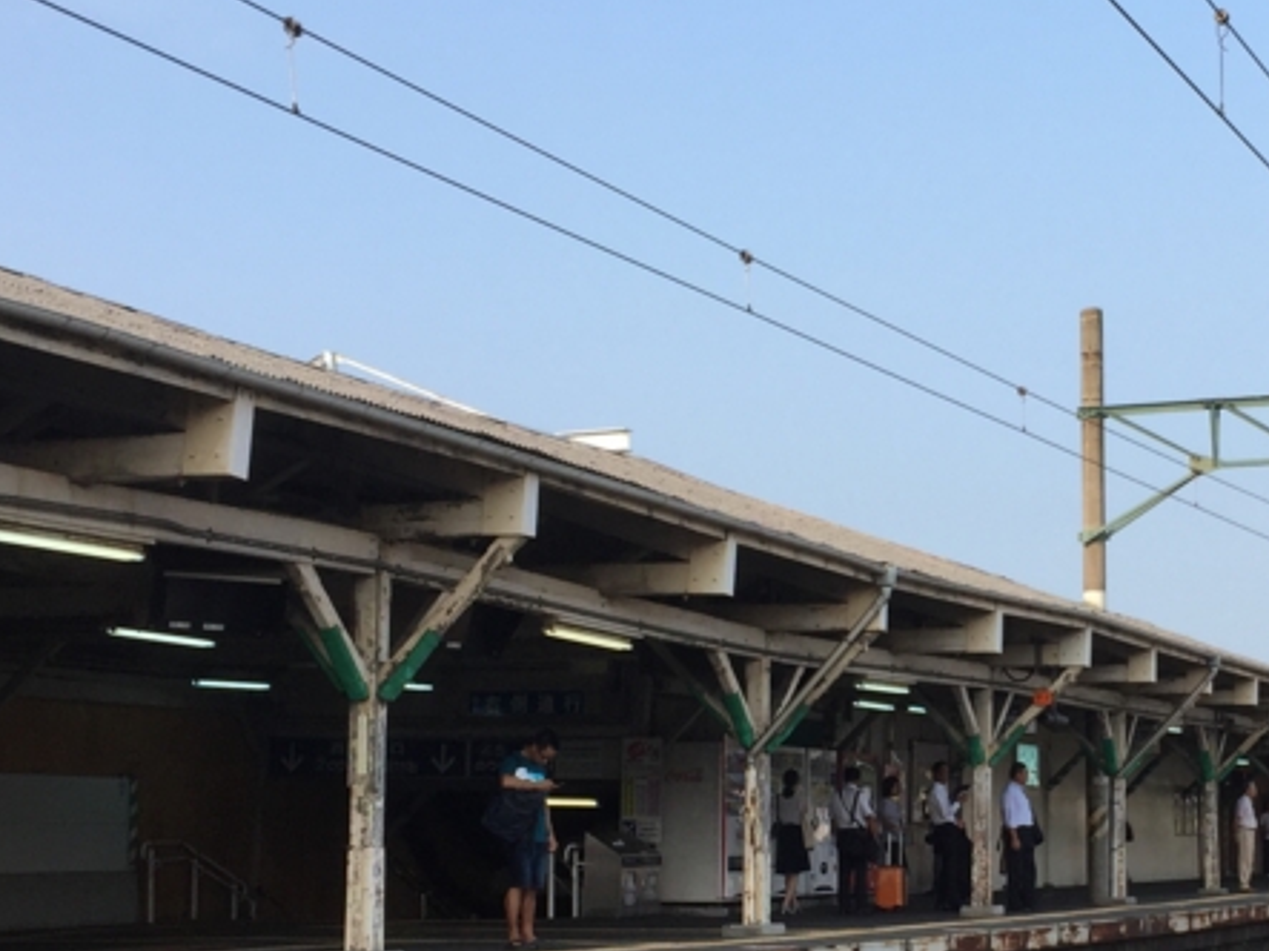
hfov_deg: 28.3
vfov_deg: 21.8
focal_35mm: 67
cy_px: 642
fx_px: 2456
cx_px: 1043
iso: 32
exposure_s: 1/706
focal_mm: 4.15
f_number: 2.2
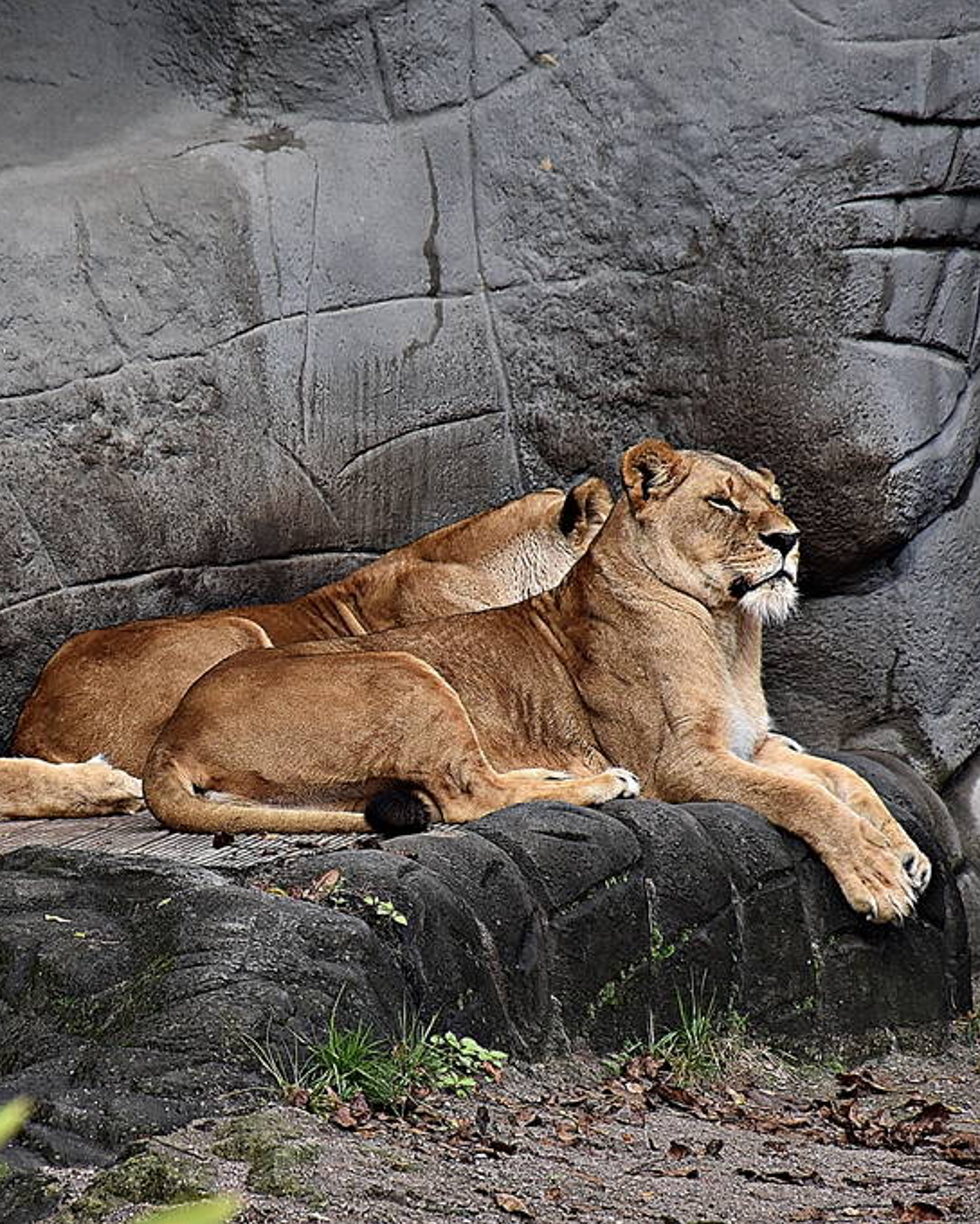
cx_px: 249
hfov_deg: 5.2
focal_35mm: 297
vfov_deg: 6.5
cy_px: 611
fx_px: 10768
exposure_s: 1/1000
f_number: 5.6
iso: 720
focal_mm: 140
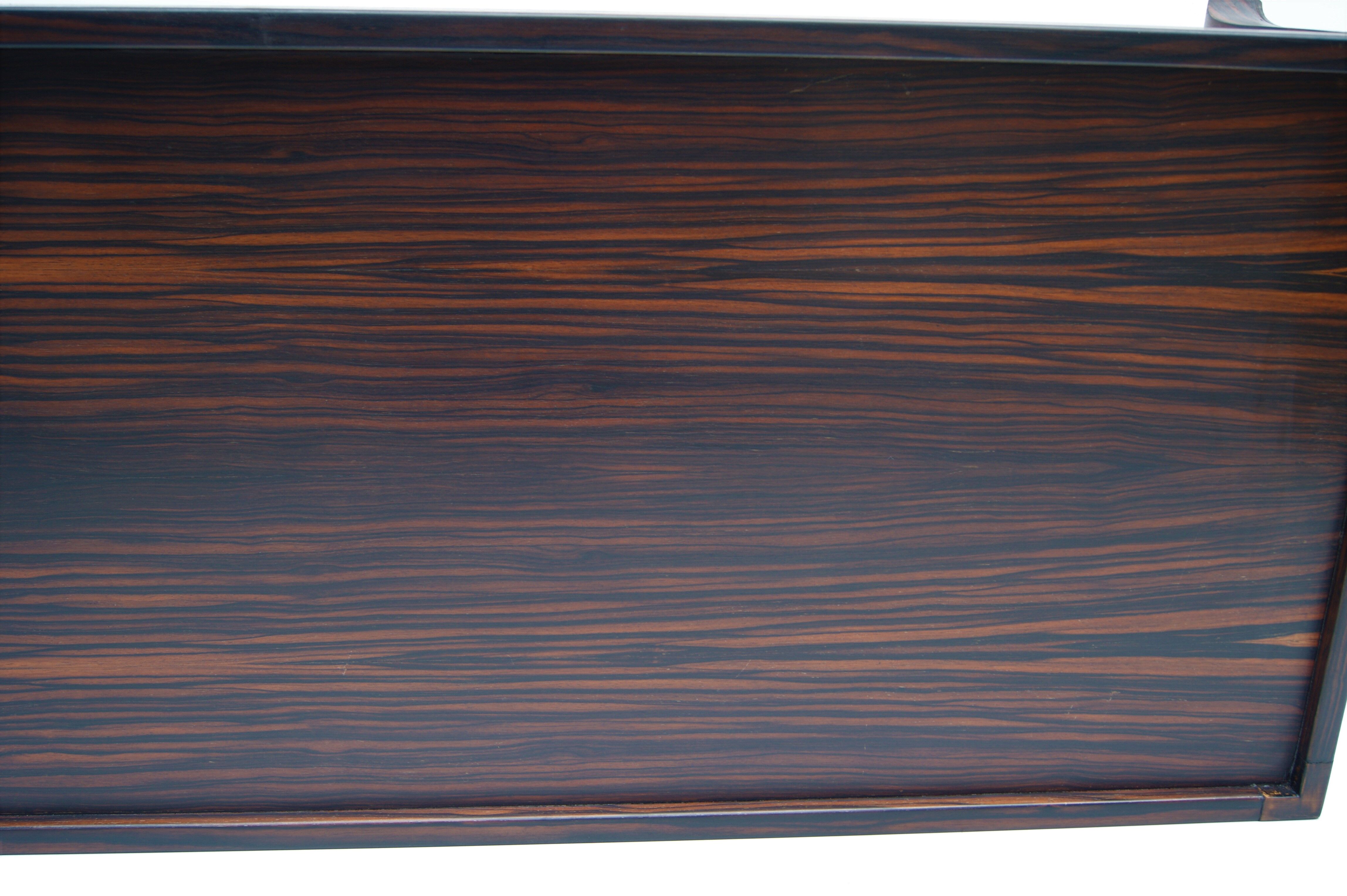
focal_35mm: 39
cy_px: 448
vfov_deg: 34.2
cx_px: 674
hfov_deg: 49.6
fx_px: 1458
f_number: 4.5
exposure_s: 1/50
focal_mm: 26
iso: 100
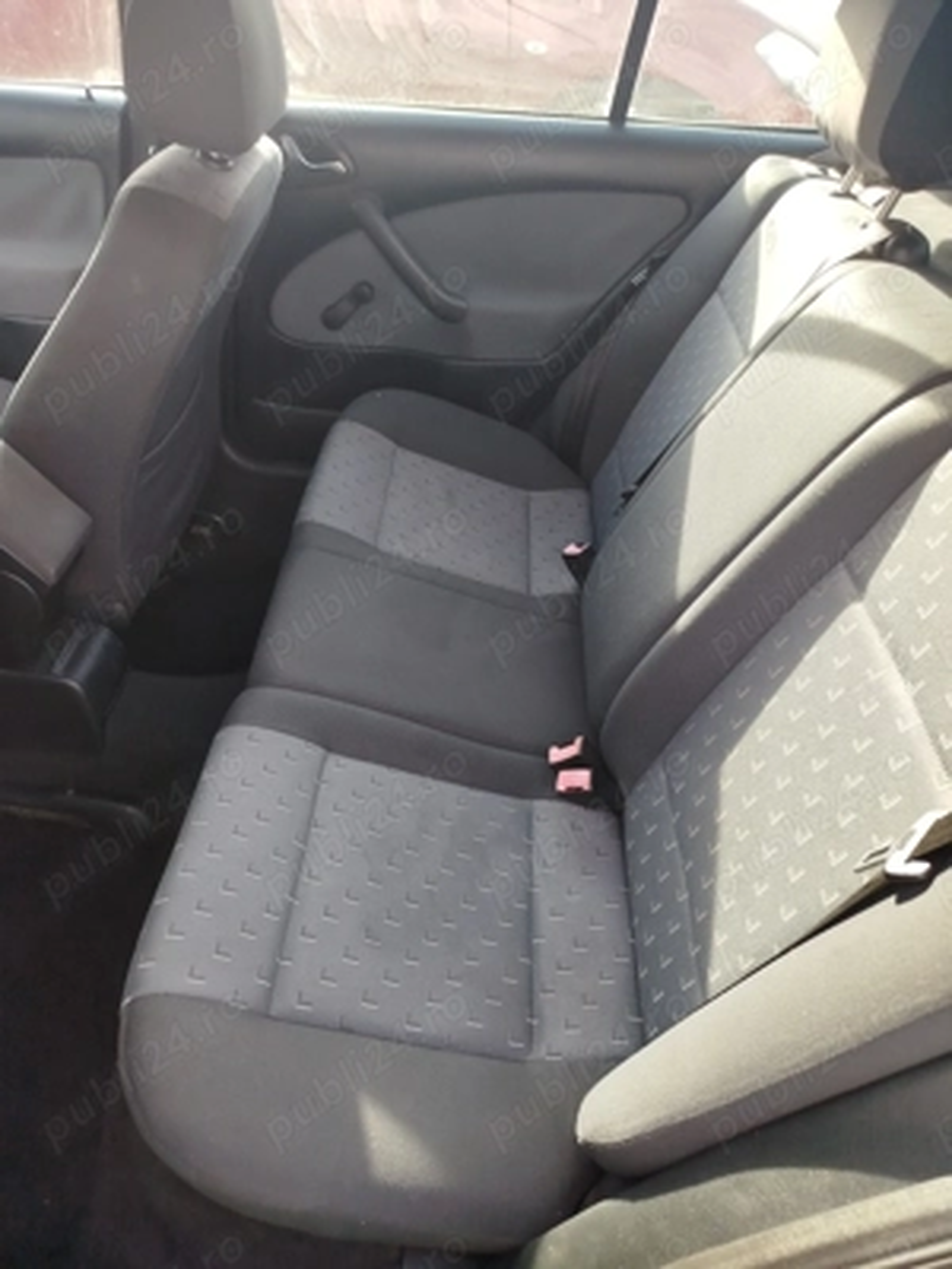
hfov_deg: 81.7
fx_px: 550
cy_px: 634
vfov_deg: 98.2
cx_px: 476
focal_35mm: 15
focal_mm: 5.31
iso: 80
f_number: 1.7
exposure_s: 1/100
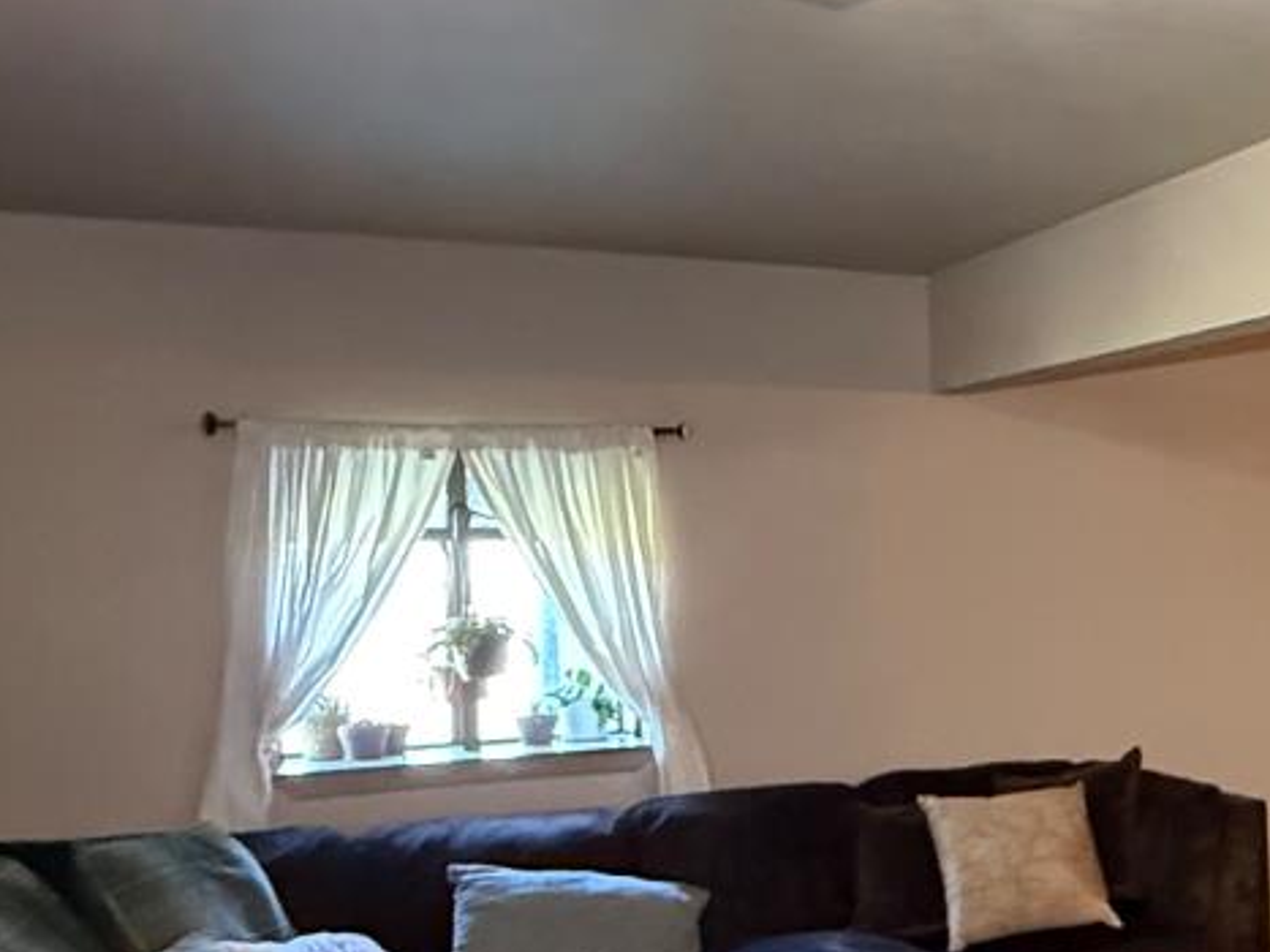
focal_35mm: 45
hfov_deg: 34.9
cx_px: 1463
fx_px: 1651
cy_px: 627
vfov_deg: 31.9
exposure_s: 1/60
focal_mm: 2.22
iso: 1000
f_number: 2.2
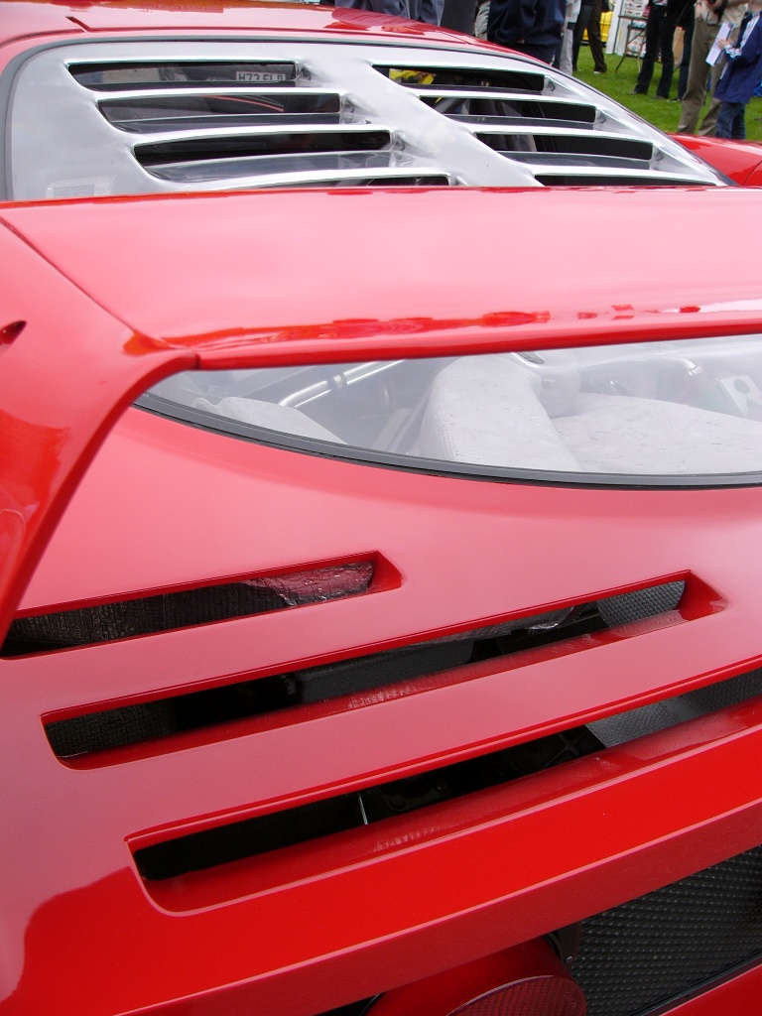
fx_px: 1057
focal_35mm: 36
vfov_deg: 51.4
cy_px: 508
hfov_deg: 39.7
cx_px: 381
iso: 50
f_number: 3.3
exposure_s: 1/125
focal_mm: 6
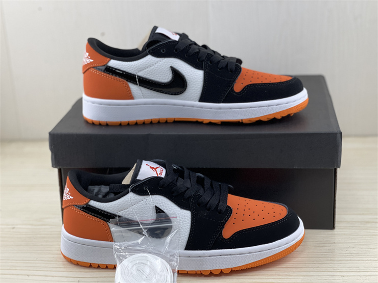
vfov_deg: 22.9
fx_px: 699
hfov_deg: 30.3
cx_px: 189
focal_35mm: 64
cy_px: 142
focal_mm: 7.5
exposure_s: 1/100
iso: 200
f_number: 2.2
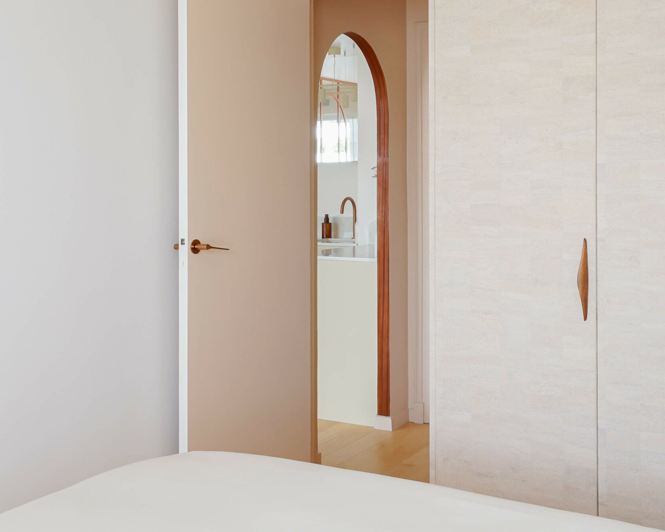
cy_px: 198
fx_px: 846
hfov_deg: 42.9
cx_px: 338
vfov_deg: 34.7
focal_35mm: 43
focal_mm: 20
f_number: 18
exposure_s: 1
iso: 125
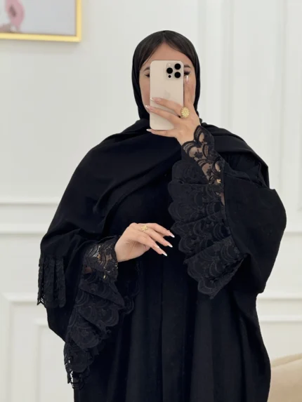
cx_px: 151
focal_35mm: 120
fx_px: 1395
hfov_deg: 12.4
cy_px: 201
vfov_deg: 16.4
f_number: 2.8
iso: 50
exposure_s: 1/106
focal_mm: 15.66
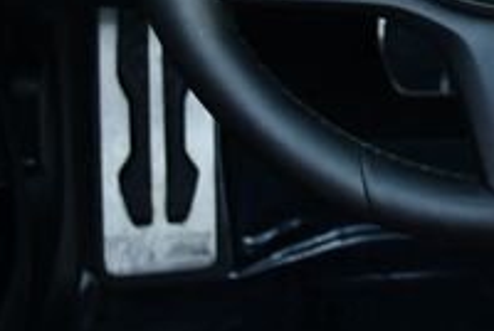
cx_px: 736
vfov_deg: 9.5
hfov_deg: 13.7
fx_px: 1938
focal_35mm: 141
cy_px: -158
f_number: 4
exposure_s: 1/250
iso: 500
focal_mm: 22
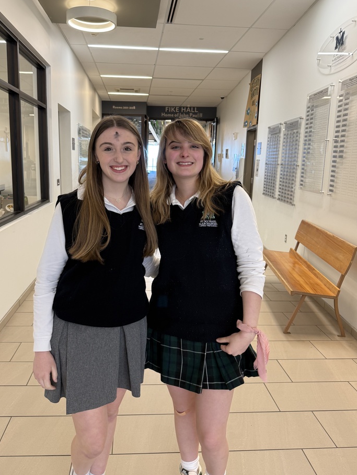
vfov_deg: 65.3
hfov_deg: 51.3
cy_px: 226
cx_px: 158
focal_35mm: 27
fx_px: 371
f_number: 1.78
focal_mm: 6.76
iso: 125
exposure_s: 1/60
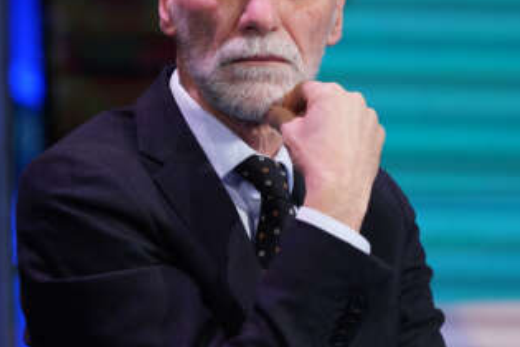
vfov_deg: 2.0
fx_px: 9691
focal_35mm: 671
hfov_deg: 3.1
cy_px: 137
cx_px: 249
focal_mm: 352
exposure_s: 1/320
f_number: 5.6
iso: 3200
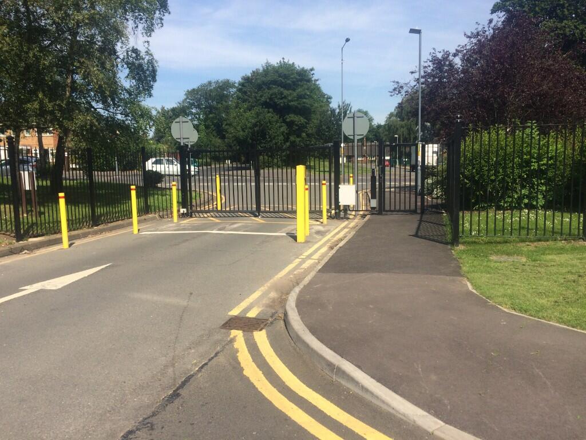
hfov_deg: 61.7
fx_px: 491
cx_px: 293
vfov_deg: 48.2
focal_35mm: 29
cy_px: 220
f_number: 2.2
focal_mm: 4.15
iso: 32
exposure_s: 1/2053
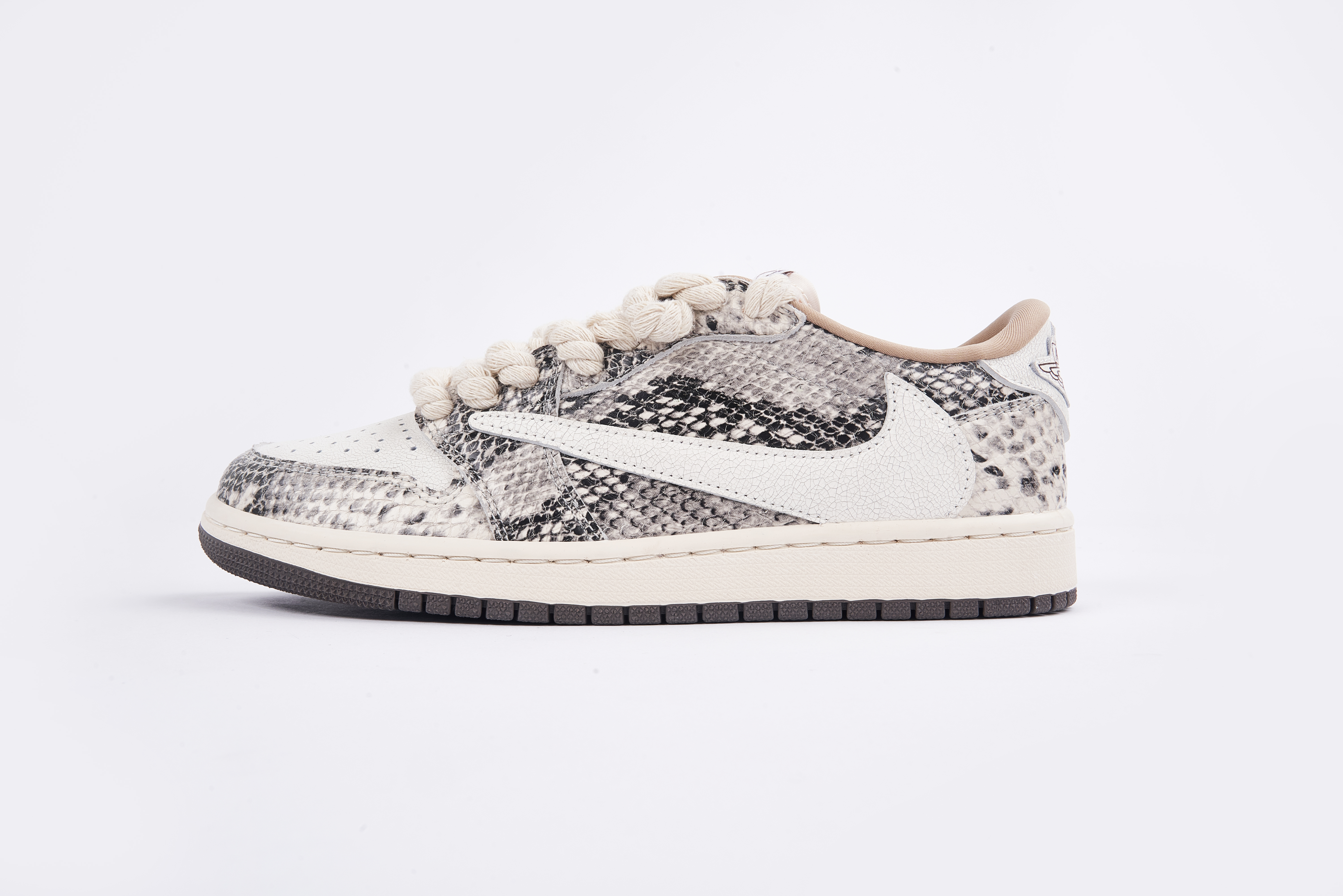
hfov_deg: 55.8
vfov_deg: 38.9
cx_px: 672
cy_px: 448
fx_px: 1268
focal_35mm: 34
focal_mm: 34
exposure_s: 1/25
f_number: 22
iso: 160
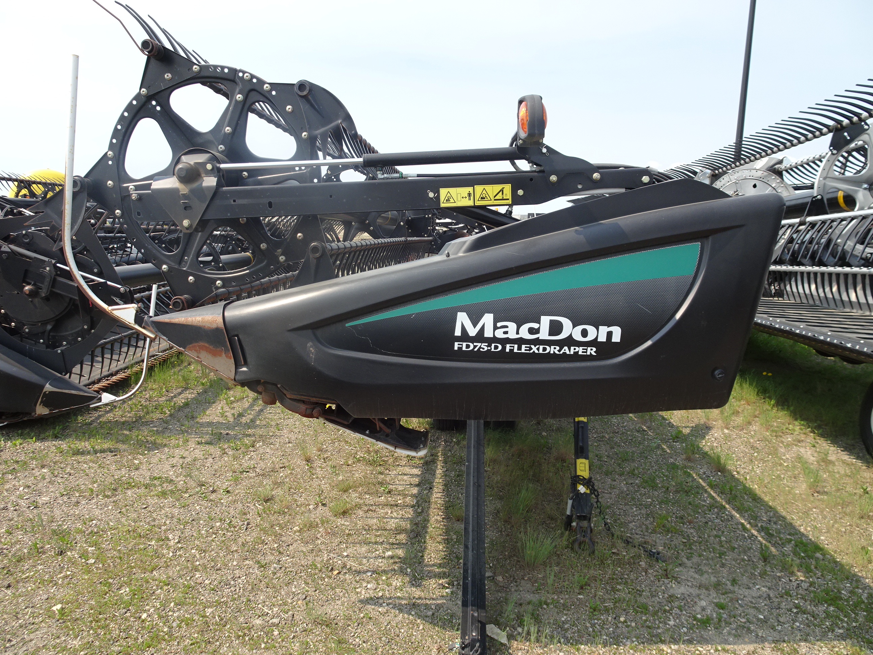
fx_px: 605
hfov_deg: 71.6
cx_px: 436
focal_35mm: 24
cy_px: 328
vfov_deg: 56.8
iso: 80
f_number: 3.5
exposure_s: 1/500
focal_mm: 4.1
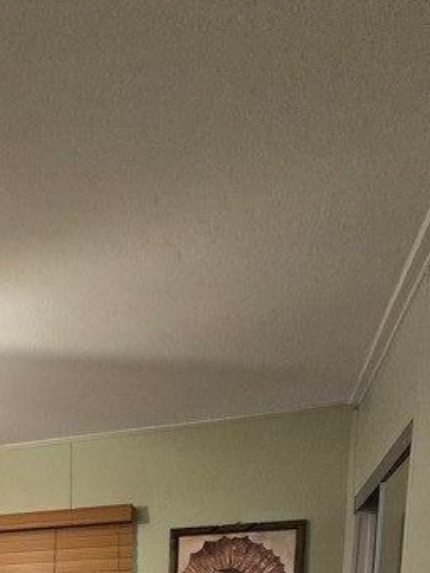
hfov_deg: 32.9
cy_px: 761
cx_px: -27
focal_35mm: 39
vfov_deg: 33.4
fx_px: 646
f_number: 2.2
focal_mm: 2.2
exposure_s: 1/60
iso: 640
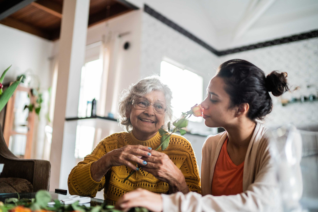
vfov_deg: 37.9
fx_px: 309
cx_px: 159
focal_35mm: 35
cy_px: 106
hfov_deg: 54.4
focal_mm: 35
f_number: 1.4
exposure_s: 1/320
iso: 800
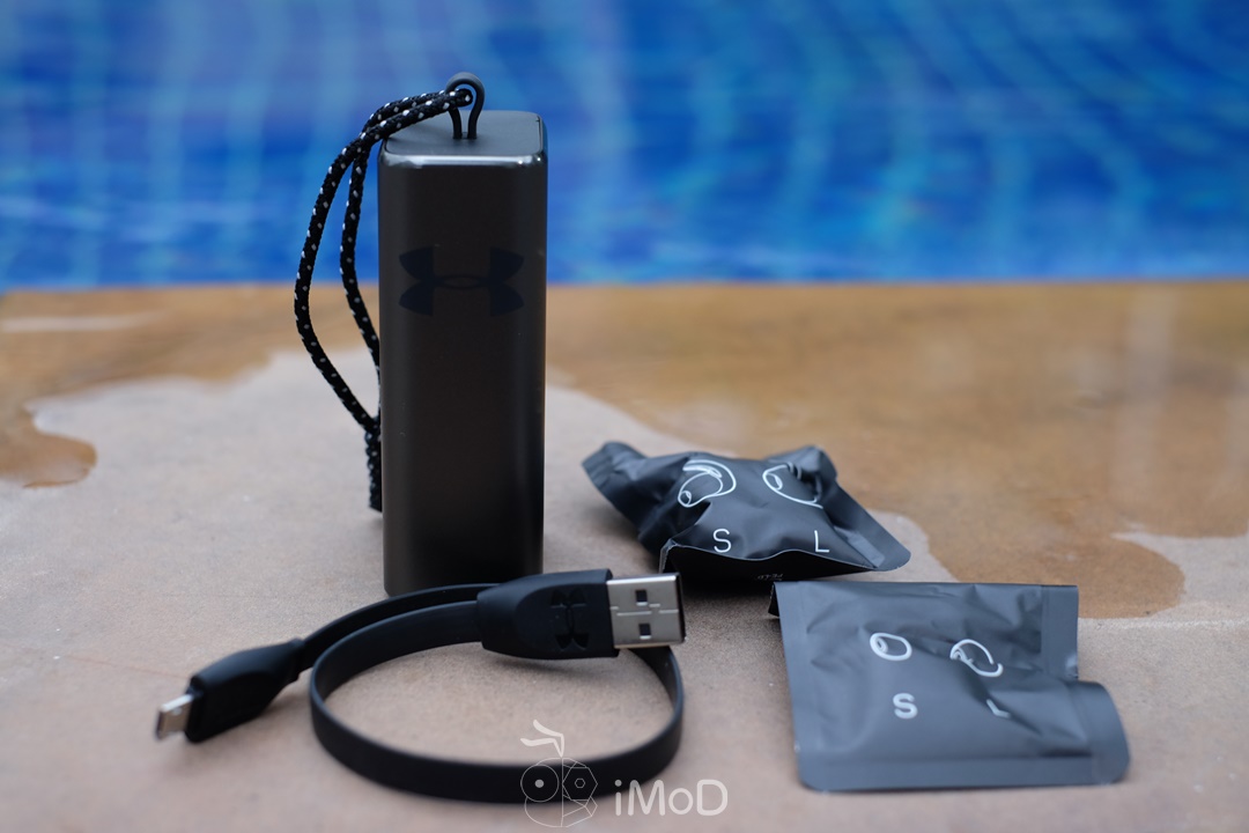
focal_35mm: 53
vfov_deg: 25.5
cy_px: 416
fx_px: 1839
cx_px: 624
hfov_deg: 37.5
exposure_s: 1/38
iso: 400
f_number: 4
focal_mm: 35
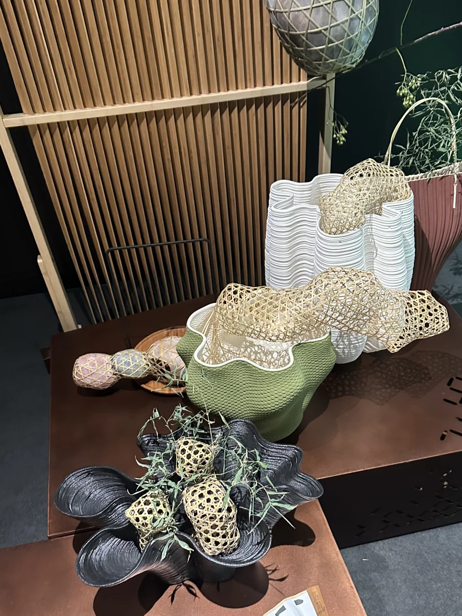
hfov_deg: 48.1
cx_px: 266
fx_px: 516
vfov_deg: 61.5
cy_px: 336
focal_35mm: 29
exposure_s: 1/60
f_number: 1.78
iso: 640
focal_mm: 6.86
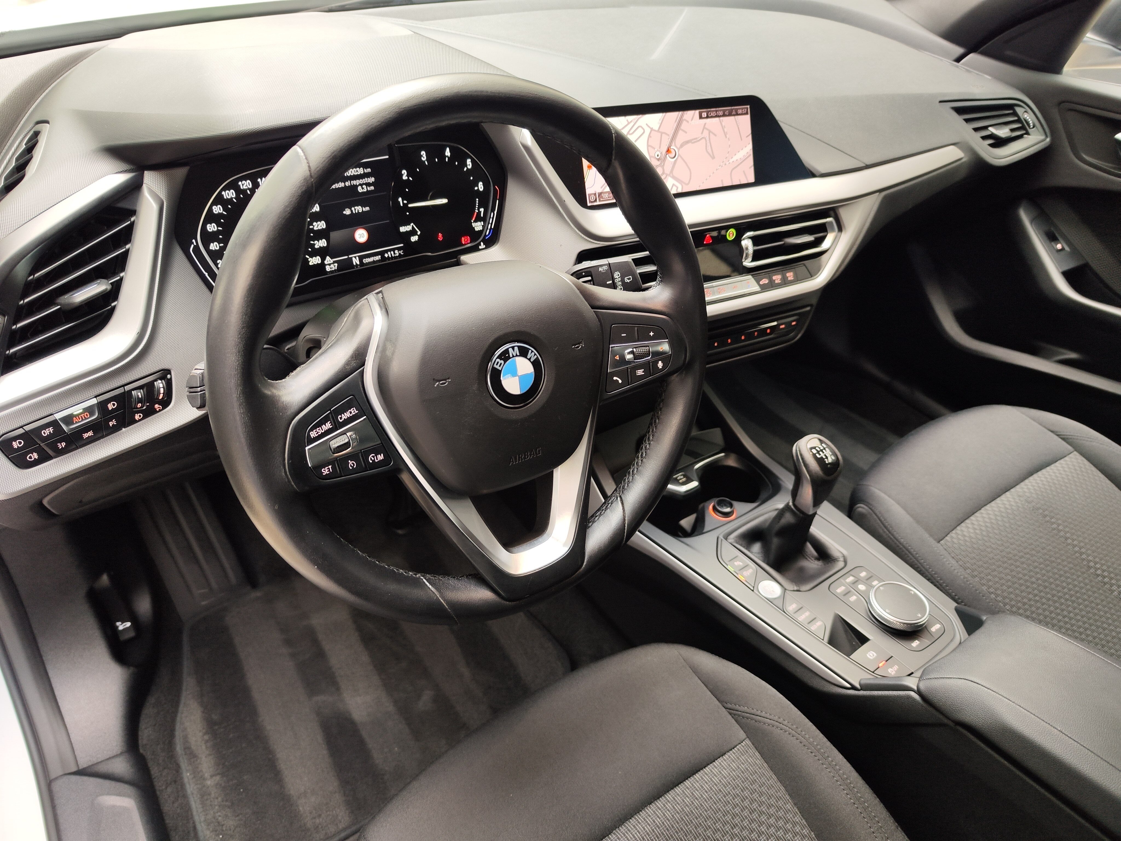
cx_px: 560
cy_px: 420
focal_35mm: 23
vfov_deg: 58.9
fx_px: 745
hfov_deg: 73.9
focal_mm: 7.01
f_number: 1.69
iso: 545
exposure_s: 1/25
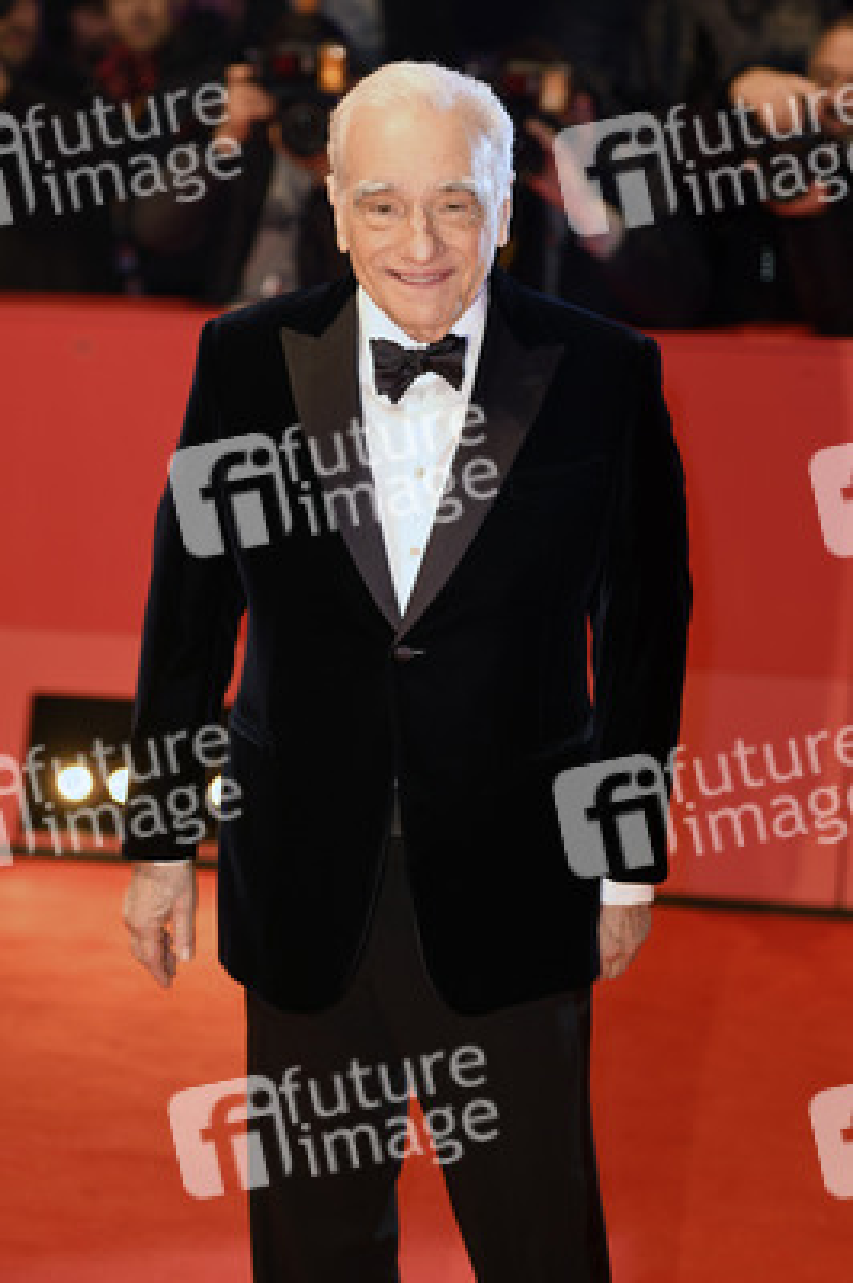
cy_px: 642
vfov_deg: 20.4
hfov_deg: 13.7
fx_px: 3560
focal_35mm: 100
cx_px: 426
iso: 800
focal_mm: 100
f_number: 3.5
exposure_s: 1/200
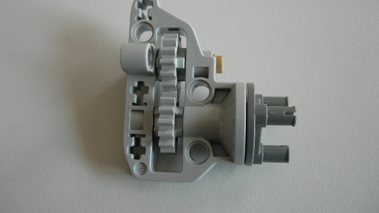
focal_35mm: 42
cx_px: 189
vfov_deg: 28.3
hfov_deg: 48.4
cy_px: 82
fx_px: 422
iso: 64
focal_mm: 7.8
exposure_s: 1/13.3
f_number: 2.8
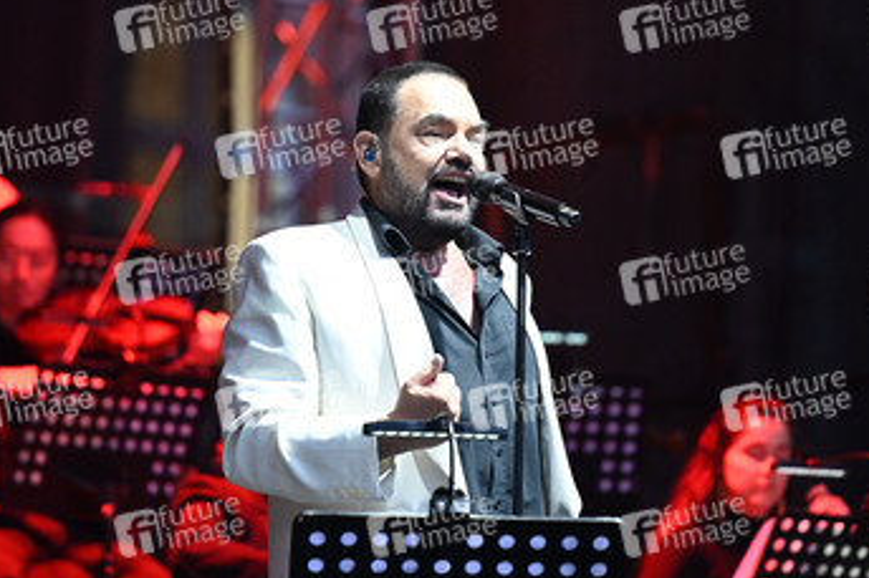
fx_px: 6321
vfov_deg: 5.2
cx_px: 466
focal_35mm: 262
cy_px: 338
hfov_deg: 7.9
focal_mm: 200
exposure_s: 1/250
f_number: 2.8
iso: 2800
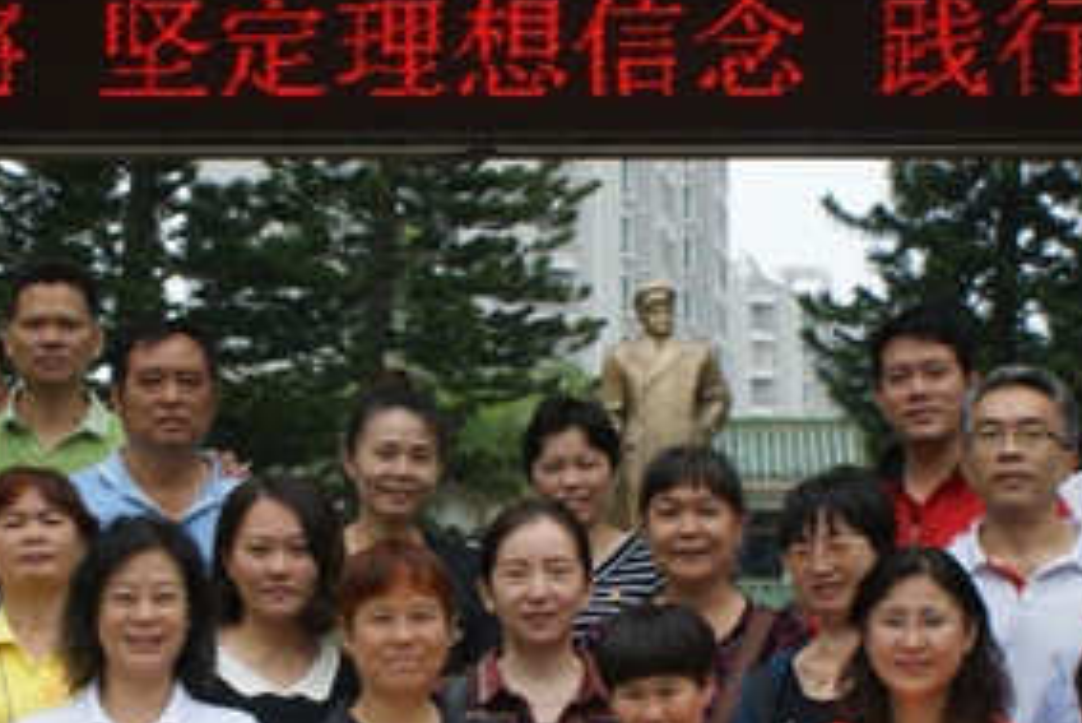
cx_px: 528
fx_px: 3819
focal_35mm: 127
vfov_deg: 10.8
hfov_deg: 16.1
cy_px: 562
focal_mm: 30
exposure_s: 1/125
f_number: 8
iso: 100
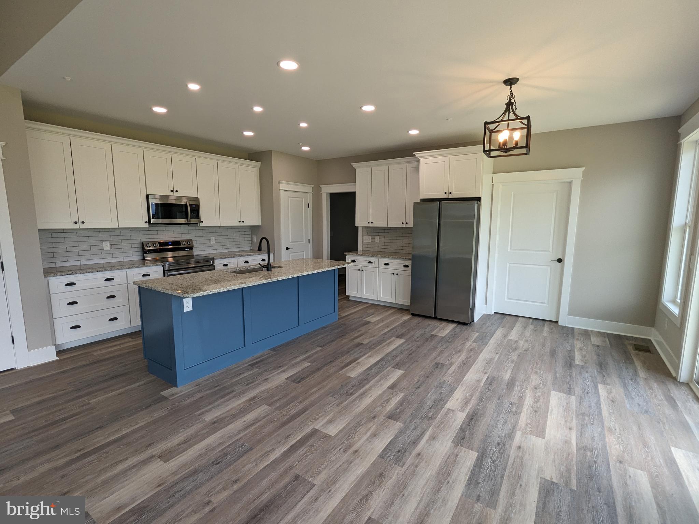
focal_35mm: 16
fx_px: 323
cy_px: 262
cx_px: 350
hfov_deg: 94.5
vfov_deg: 78.1
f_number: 2.2
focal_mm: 2.22
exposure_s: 1/120
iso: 50
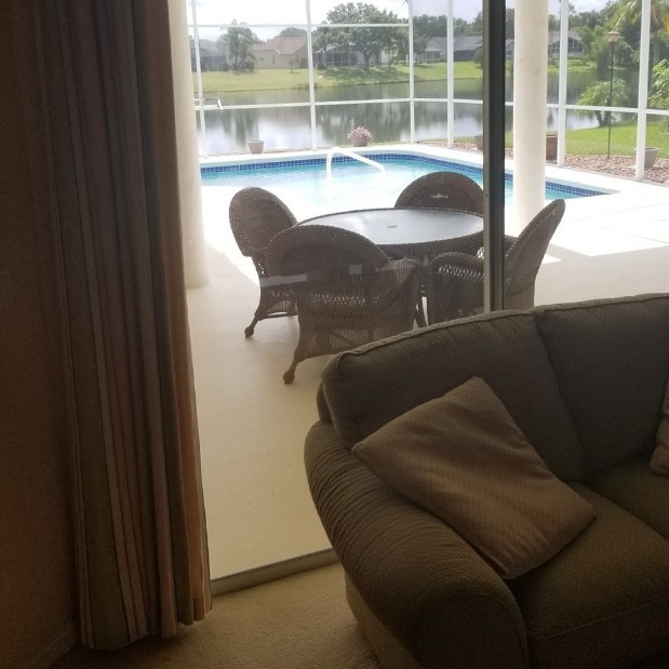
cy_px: 259
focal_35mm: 38
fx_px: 831
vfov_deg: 43.6
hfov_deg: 43.5
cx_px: 416
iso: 50
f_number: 1.7
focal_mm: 4.25
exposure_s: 1/804
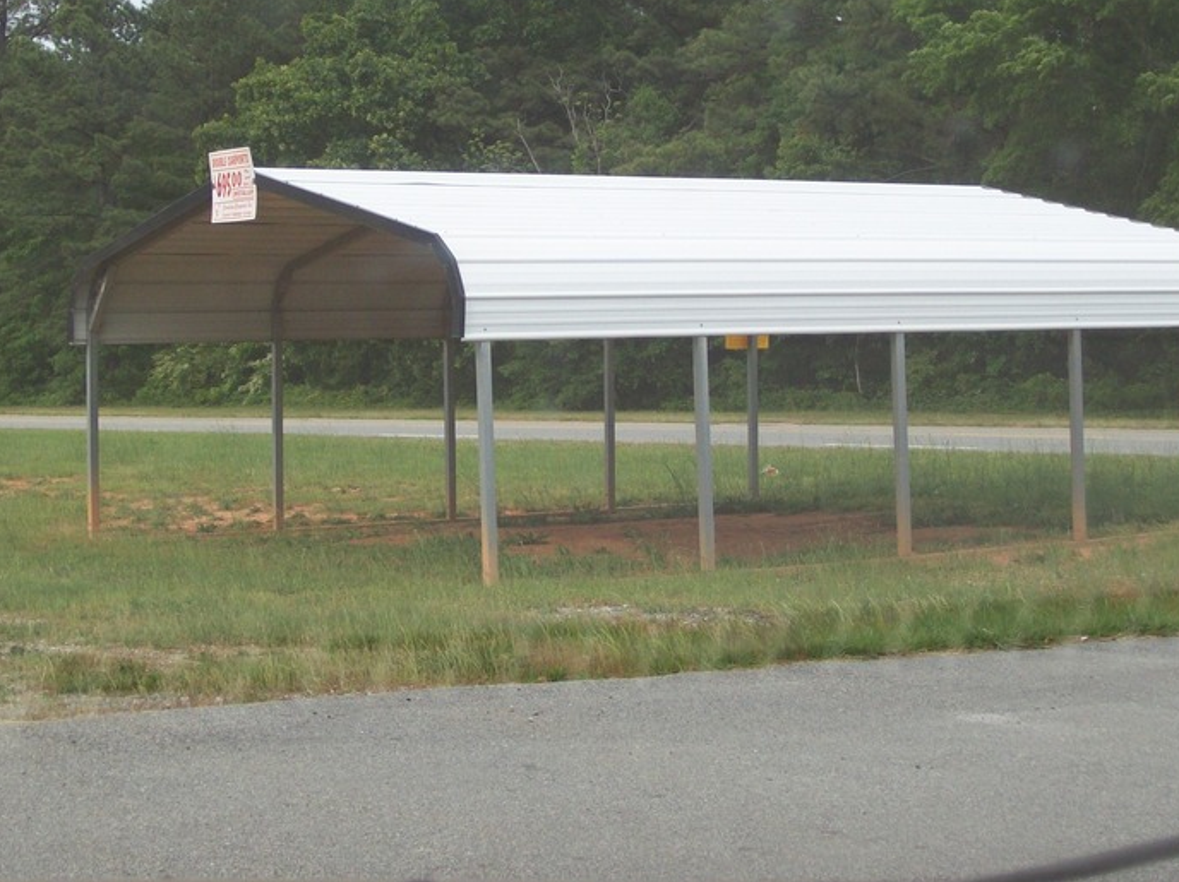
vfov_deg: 18.8
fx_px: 2655
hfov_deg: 25.0
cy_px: 308
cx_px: 649
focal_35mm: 78
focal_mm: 9.4
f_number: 3.4
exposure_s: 1/395
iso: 80
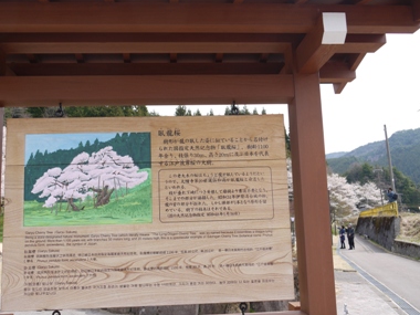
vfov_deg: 42.9
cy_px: 162
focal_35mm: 33
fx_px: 400
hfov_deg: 55.3
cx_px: 195
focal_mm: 14
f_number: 5.6
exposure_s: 1/250
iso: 100
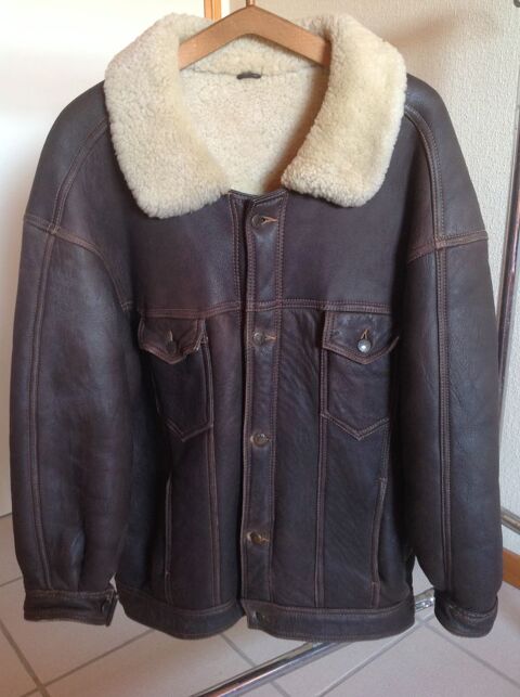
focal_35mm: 35
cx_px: 260
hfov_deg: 40.6
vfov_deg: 52.7
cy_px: 348
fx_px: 703
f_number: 2.4
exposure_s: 1/15
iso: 100
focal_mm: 4.28
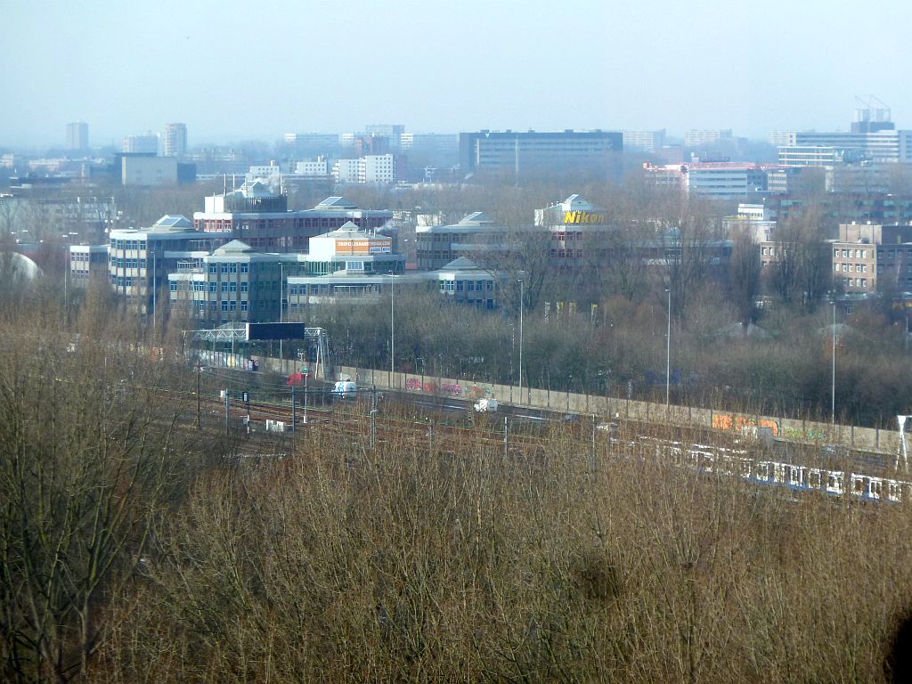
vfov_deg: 8.2
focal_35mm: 182
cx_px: 456
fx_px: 4795
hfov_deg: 10.9
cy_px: 342
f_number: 4.5
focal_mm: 29.9
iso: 80
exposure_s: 1/80
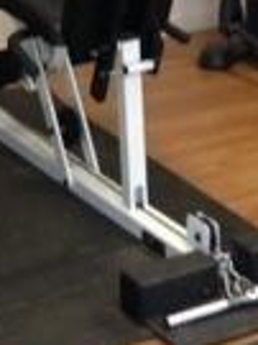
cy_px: -110
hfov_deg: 9.3
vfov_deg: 12.2
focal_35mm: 157
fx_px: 1563
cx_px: 350
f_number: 2.4
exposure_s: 1/20
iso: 100
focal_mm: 4.13
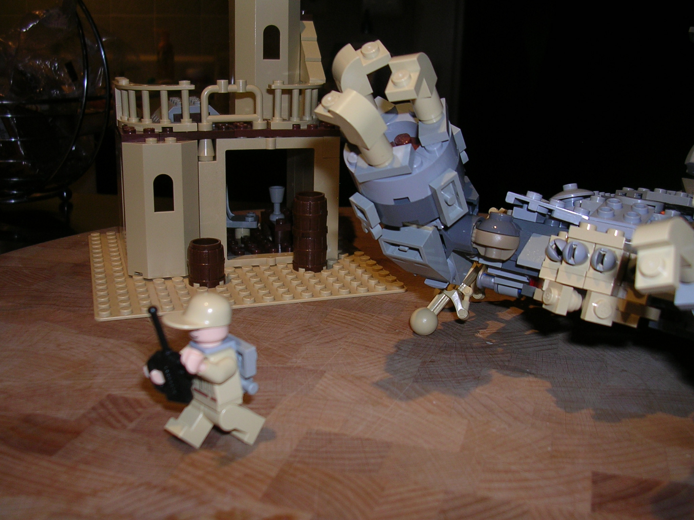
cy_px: 260
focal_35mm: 38
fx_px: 762
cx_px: 347
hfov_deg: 49.0
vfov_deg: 37.7
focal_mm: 5.8
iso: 50
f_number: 2.8
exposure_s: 1/60.1
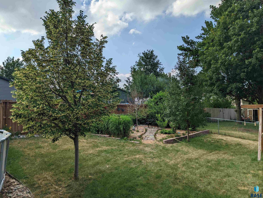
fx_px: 183
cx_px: 132
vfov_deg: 56.9
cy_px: 99
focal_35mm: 24
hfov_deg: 71.5
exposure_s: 1/3236
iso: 45
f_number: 1.85
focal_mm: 6.81
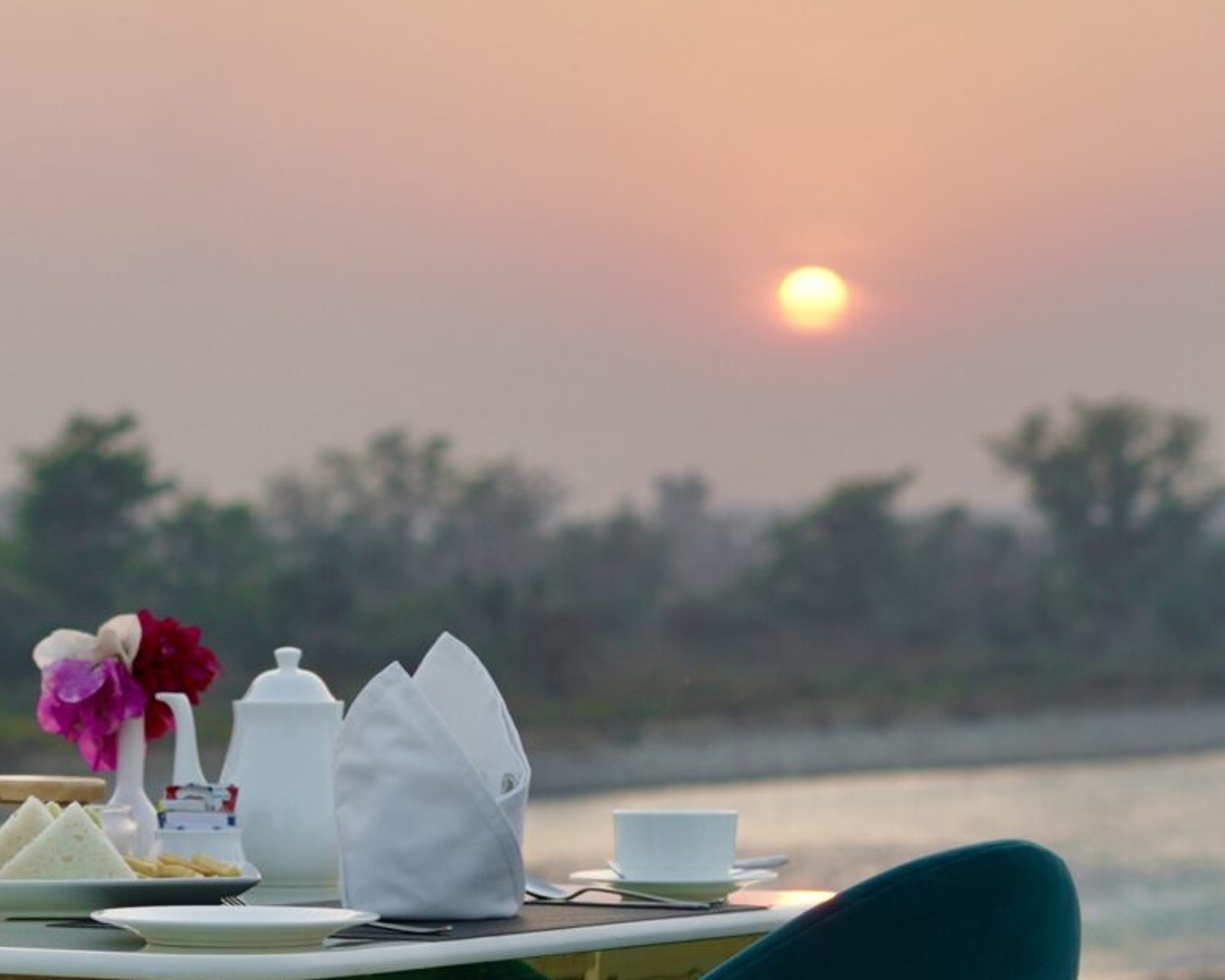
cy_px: 999
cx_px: 16
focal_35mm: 155
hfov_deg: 12.3
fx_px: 5620
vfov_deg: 9.9
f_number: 3.5
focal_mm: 50
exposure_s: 1/160
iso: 100
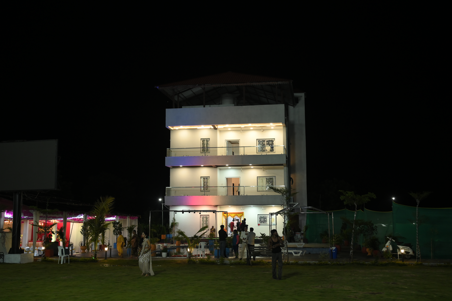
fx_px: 514
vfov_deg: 32.6
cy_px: 150
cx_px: 226
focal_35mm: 41
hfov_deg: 47.4
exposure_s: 1/160
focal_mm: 41
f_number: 4
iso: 1600
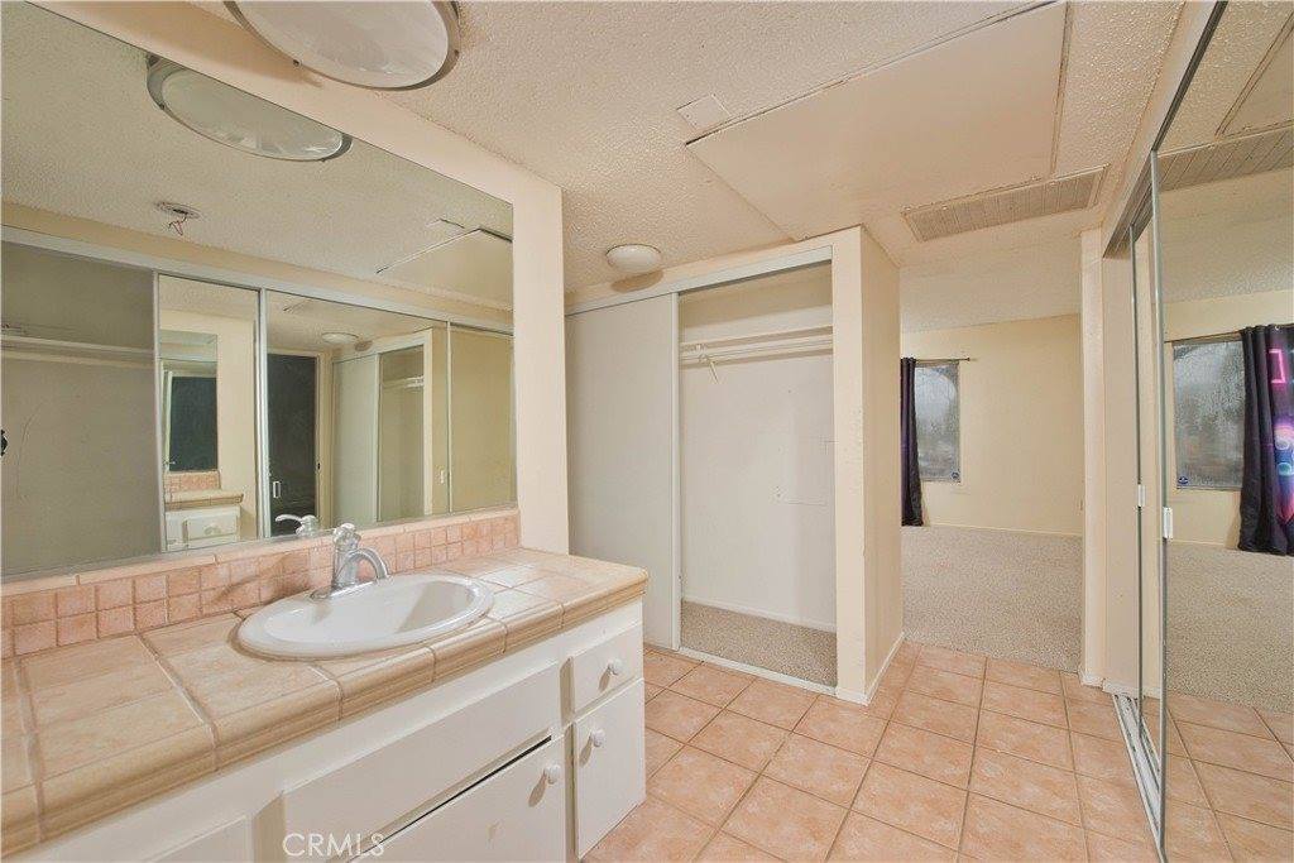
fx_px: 503
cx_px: 647
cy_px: 432
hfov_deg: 104.2
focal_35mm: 14
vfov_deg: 81.2
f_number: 7.1
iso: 400
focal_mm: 14
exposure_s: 1/200
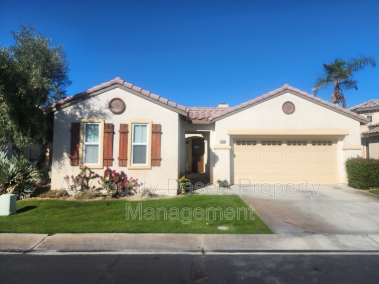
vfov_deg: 58.9
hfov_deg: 73.9
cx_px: 190
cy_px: 142
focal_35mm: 23
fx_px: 252
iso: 12
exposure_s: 1/1849
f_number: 1.8
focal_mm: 6.4
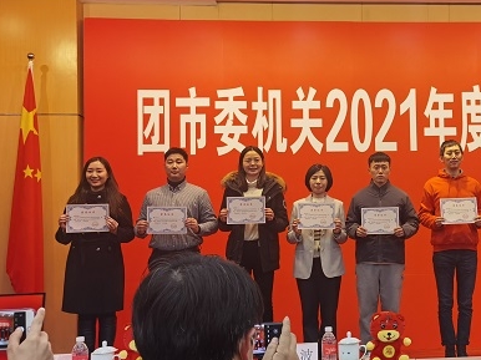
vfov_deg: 26.1
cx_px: 405
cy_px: 183
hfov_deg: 33.1
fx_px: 778
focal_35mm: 56
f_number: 1.9
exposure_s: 1/100
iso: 50
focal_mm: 6.71
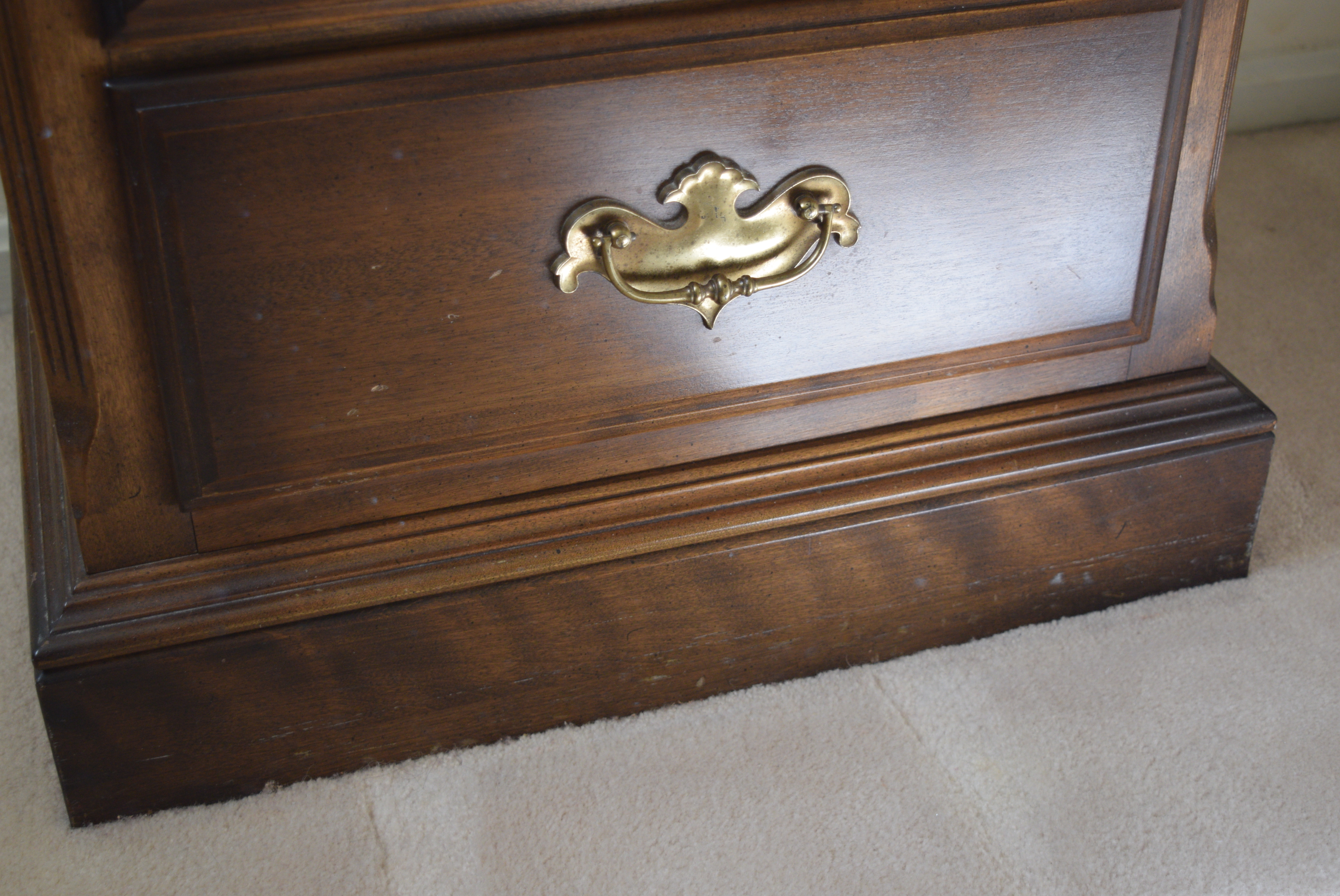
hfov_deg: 38.9
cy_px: 448
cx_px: 670
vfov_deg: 26.5
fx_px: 1900
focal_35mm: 51
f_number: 4.5
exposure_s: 1/60
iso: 560
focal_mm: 34
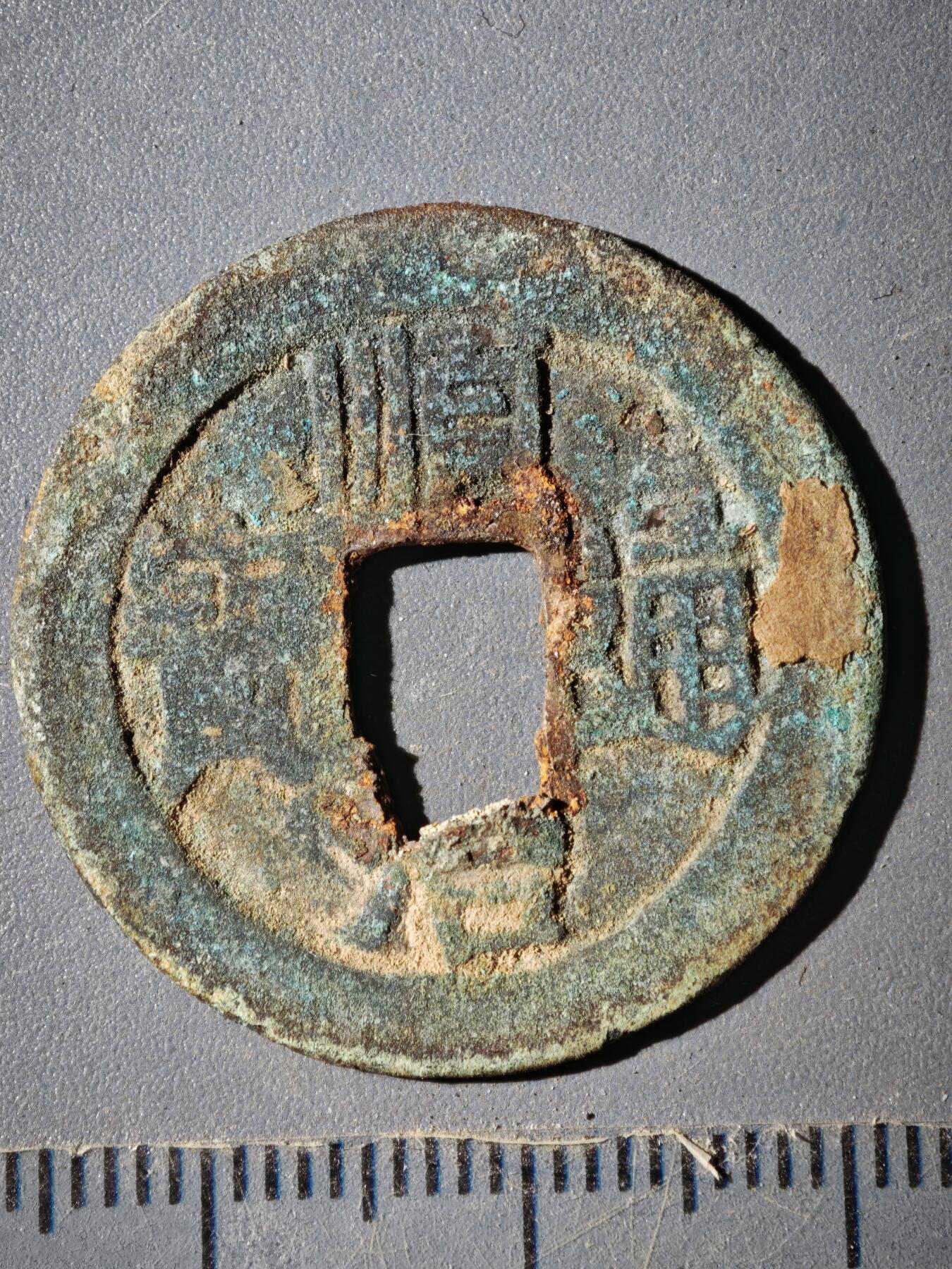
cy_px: 634
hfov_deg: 15.2
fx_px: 3557
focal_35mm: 97
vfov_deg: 20.2
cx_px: 476
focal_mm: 9
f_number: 2
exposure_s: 1/100
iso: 160
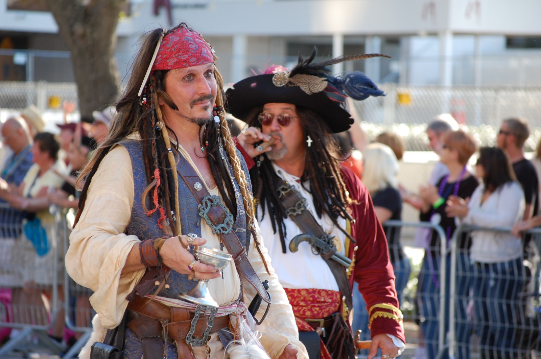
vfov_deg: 6.8
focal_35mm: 202
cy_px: 180
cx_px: 270
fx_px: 3040
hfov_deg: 10.2
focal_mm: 135
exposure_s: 1/250
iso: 400
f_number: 5
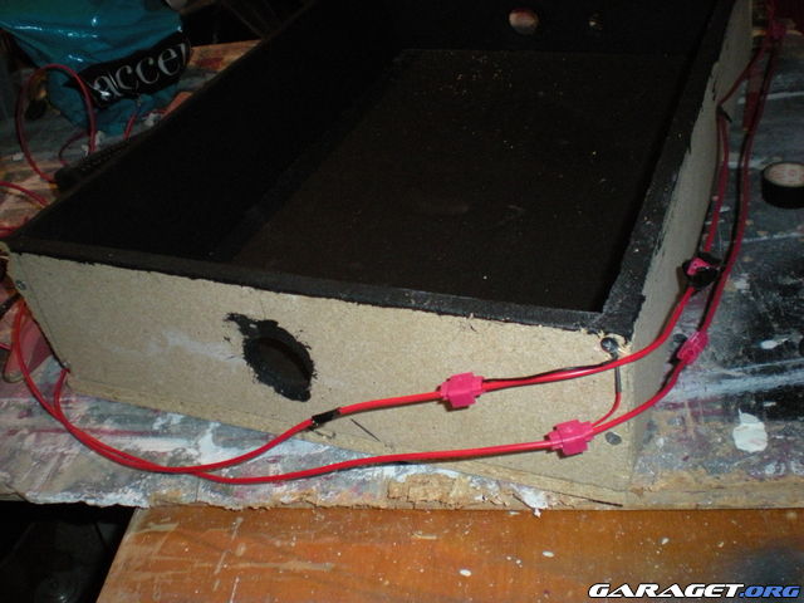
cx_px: 402
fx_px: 883
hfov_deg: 49.0
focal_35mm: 38
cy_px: 302
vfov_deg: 37.7
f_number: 3.1
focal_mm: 6.3
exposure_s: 1/60
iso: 400
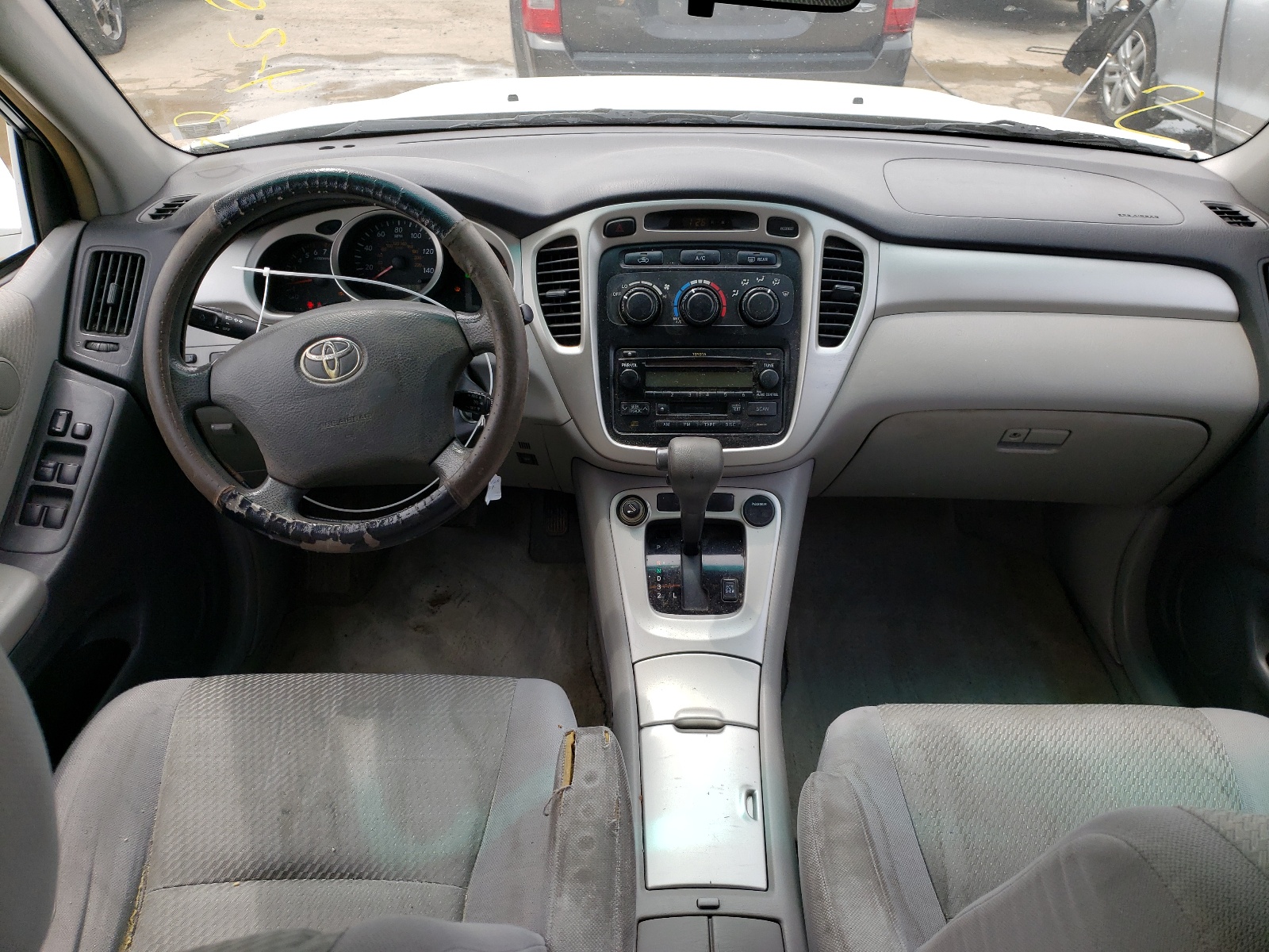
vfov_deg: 53.1
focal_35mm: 26
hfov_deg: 67.3
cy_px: 476
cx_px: 634
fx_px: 953
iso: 50
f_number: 1.5
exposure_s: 1/769
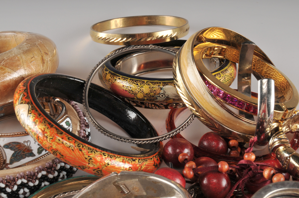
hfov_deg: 24.6
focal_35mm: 82
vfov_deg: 16.5
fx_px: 684
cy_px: 99
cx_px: 150
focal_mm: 55
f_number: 22
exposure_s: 1/250
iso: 160
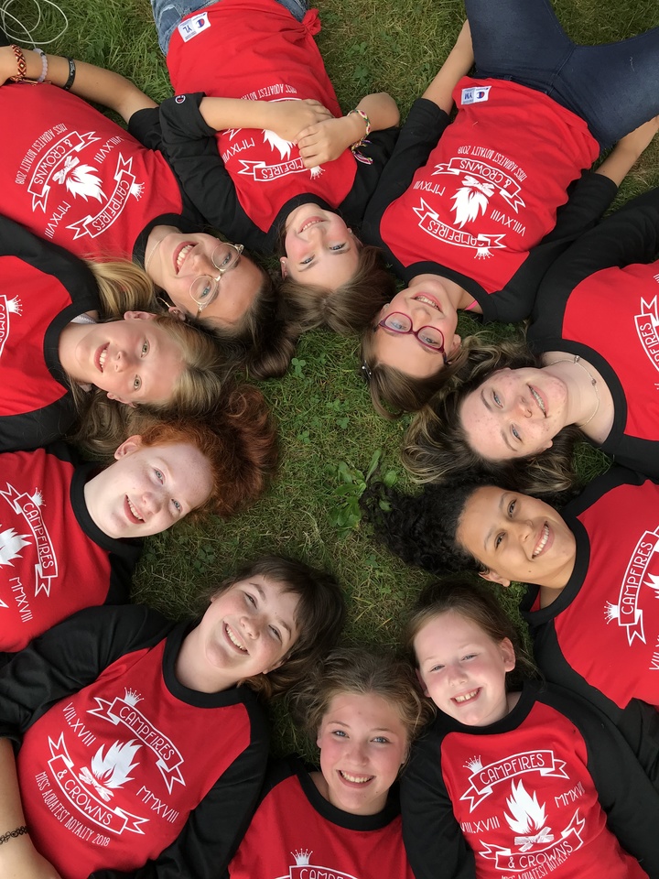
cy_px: 440
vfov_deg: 63.4
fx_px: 711
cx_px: 330
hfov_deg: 49.7
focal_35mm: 28
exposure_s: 1/236
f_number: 1.8
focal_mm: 3.99
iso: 20
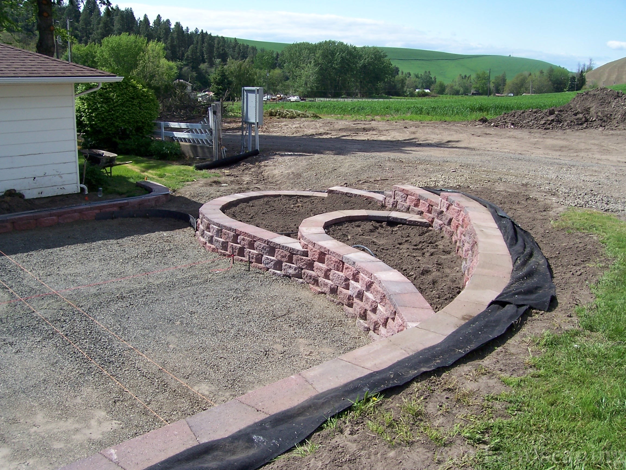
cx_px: 313
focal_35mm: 34
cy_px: 235
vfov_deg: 41.8
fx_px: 615
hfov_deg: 54.0
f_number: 5.6
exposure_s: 1/350
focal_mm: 5.6
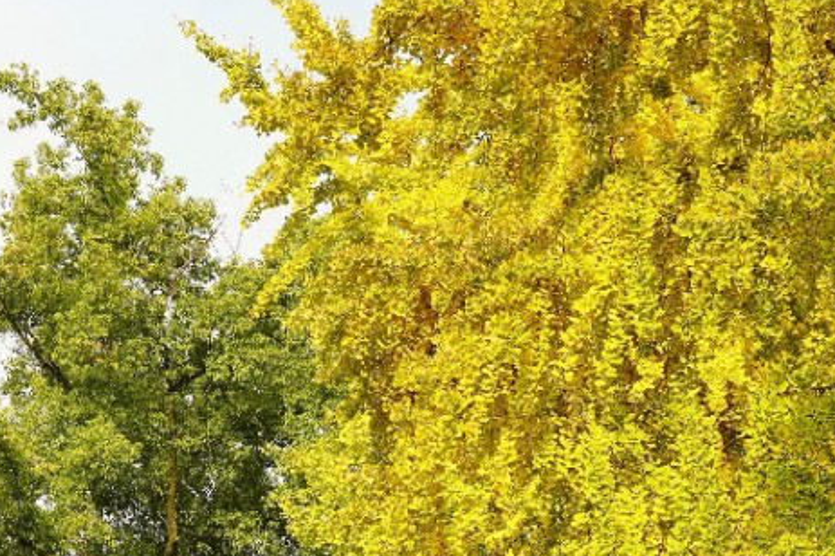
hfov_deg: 16.5
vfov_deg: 10.9
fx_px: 2874
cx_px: 588
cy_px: 631
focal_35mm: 124
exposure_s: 1/80
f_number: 11
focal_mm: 41
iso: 160
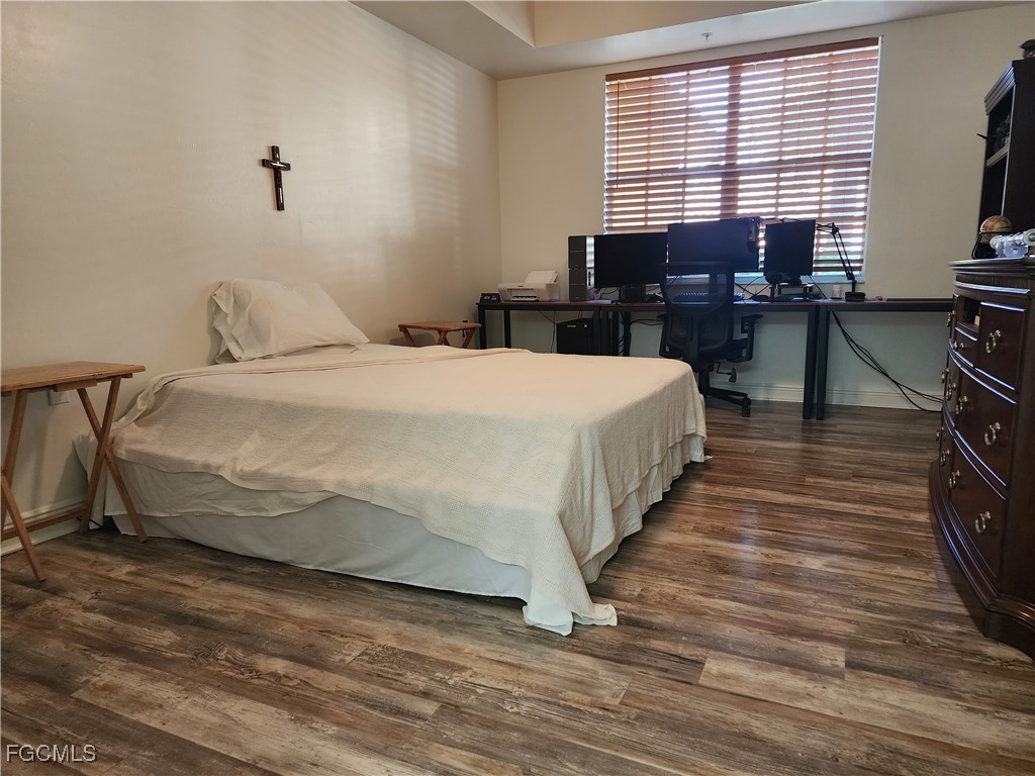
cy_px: 388
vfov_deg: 58.9
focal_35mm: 23
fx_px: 688
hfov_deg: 73.9
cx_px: 518
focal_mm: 6.4
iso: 400
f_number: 1.8
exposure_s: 1/120
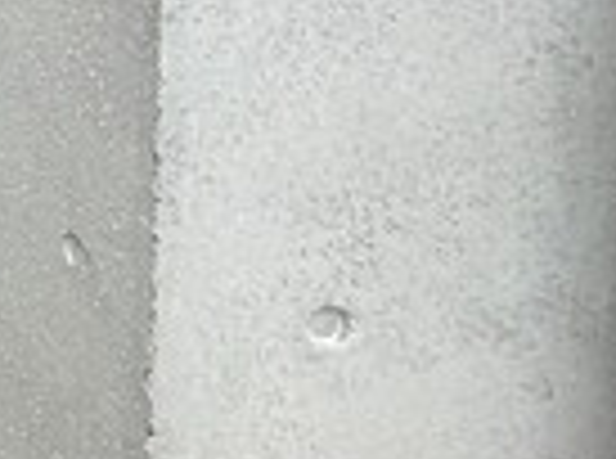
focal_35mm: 82
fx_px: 1455
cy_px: -648
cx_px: -863
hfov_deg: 14.8
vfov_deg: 13.3
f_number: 2.4
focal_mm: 1.54
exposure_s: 1/99
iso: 25
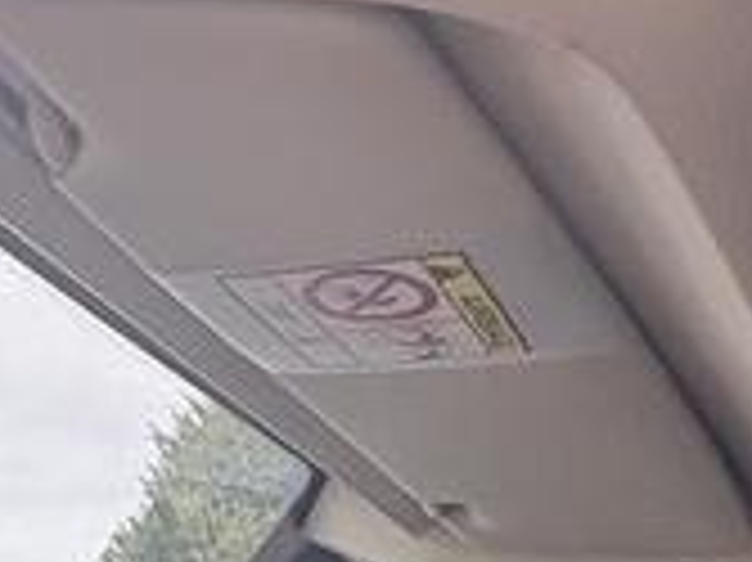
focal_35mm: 75
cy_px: 1164
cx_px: 500
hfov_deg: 25.9
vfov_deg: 15.3
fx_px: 1628
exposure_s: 1/137
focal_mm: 2.22
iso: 64
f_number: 2.2
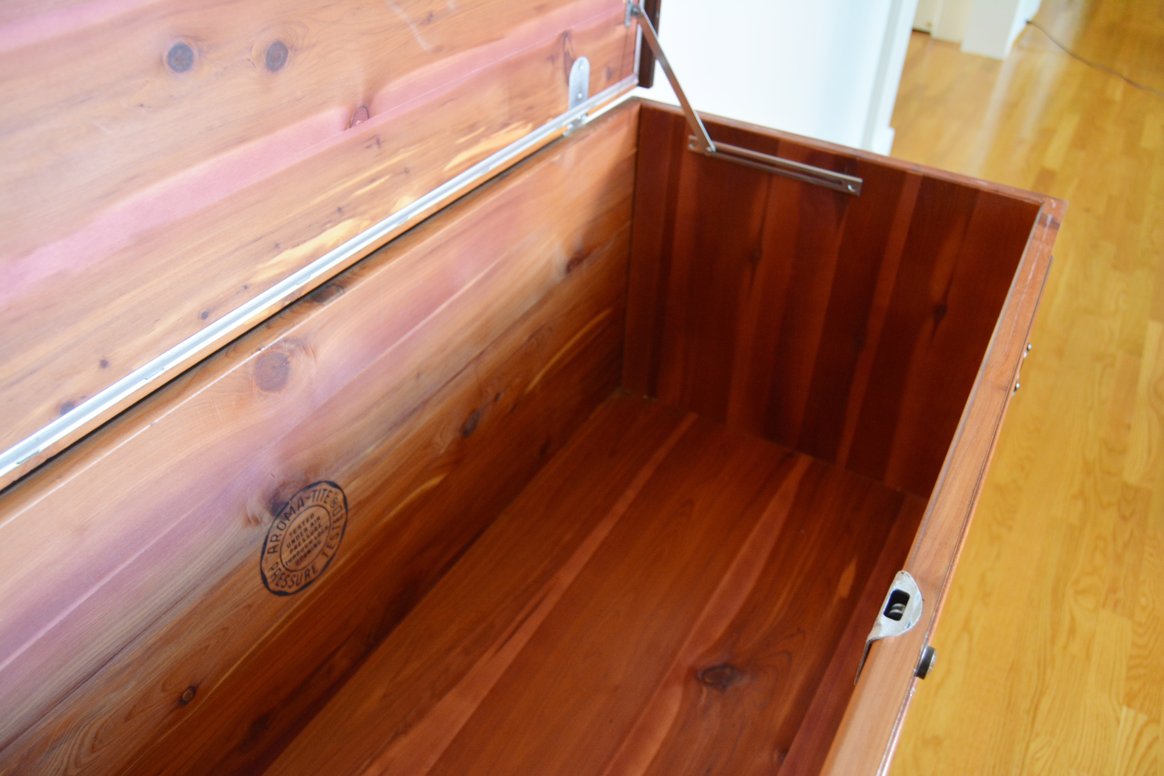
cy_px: 388
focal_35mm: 27
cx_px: 582
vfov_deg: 47.9
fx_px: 873
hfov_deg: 67.4
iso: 800
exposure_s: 1/60
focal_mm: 18
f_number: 4
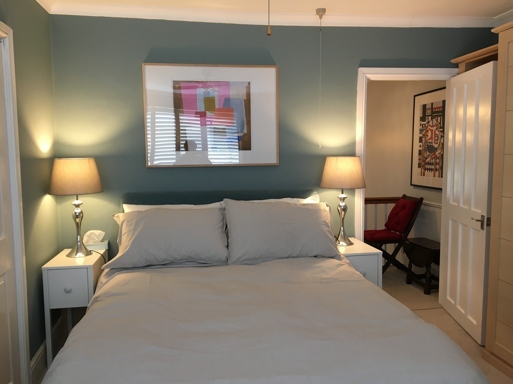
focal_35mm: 29
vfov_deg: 48.2
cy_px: 192
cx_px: 256
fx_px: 430
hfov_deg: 61.7
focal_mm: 4.15
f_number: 2.2
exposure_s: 1/33
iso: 80
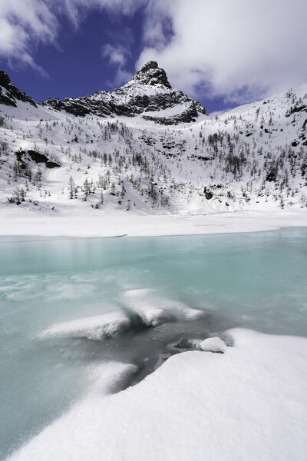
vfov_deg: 96.7
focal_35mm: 16
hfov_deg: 73.7
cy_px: 230
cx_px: 154
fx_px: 205
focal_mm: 16
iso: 100
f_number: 13
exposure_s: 1/160
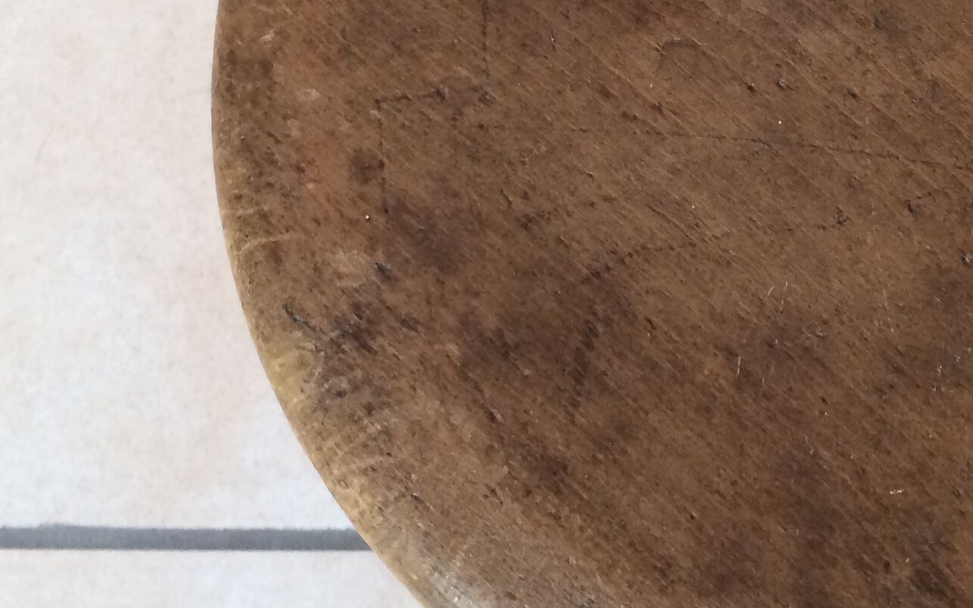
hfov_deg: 25.8
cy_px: 16
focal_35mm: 78
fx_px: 2069
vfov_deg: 16.4
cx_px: 847
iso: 64
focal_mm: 4.15
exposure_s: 1/33
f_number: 2.2
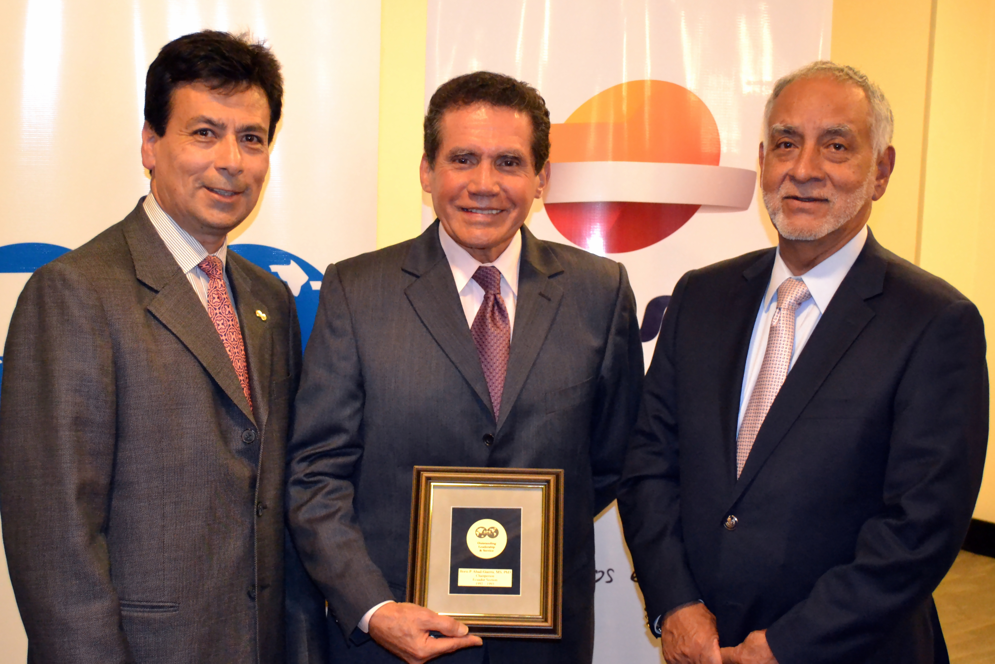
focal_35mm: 39
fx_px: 1078
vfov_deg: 34.2
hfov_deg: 49.6
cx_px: 498
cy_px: 332
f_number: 4.2
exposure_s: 1/60
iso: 2200
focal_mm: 26
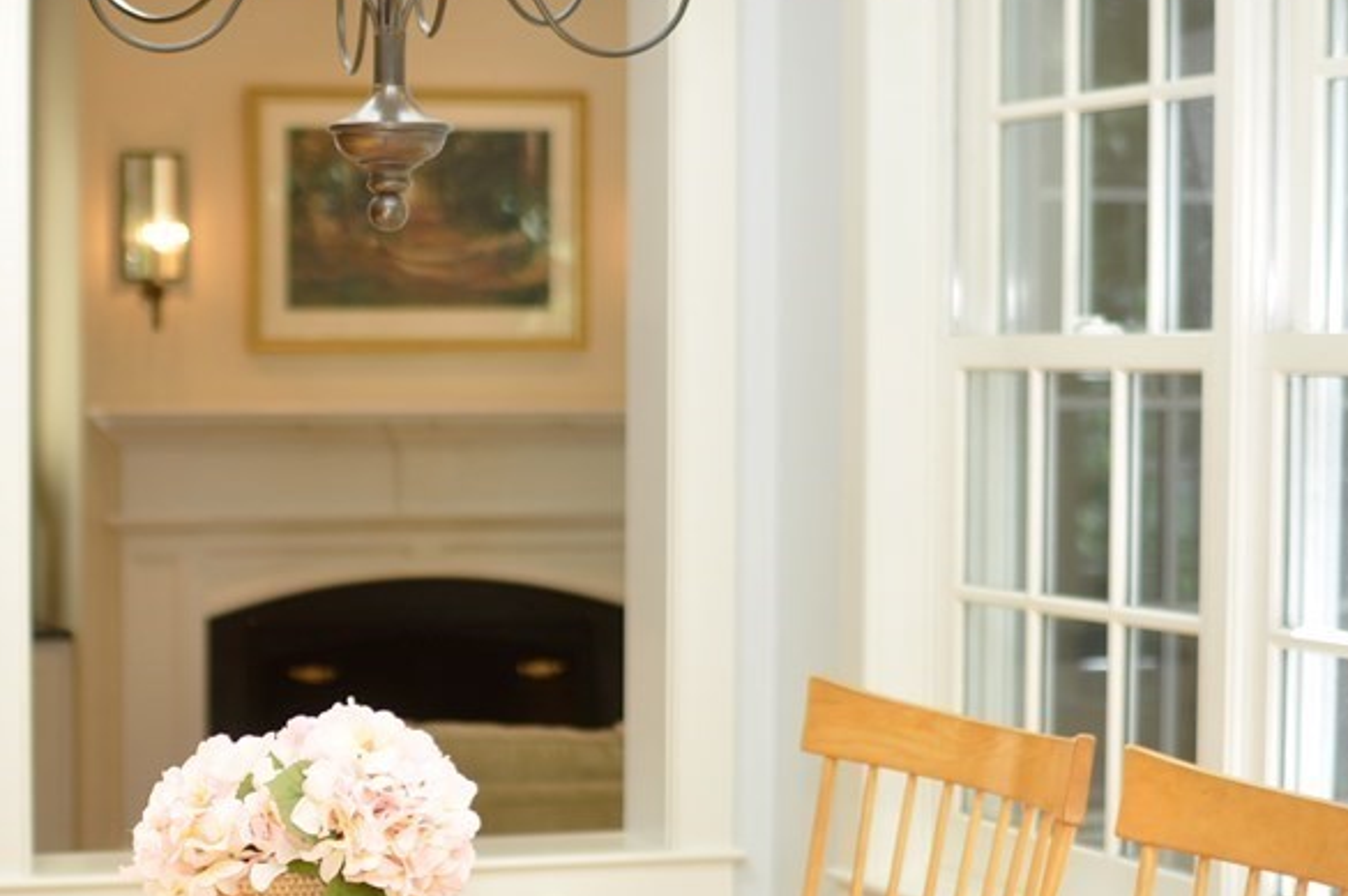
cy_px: 564
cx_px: 350
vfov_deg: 14.8
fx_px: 3437
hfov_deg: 22.0
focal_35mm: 92
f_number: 2.5
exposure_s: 1/200
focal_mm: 35
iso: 200
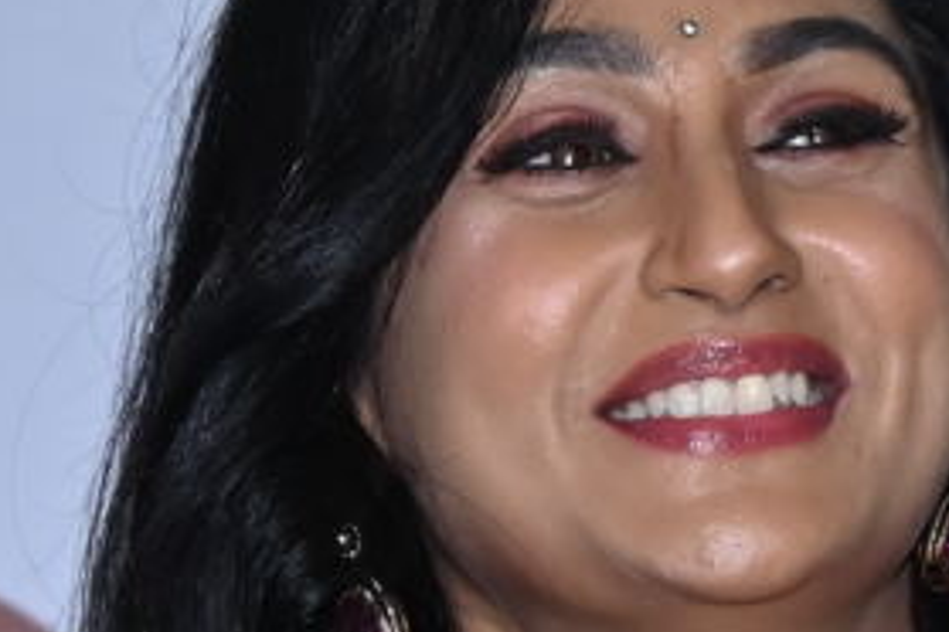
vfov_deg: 1.7
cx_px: 959
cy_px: 243
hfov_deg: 2.5
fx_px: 21456
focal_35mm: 814
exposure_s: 1/125
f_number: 5.6
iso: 500
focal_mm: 95
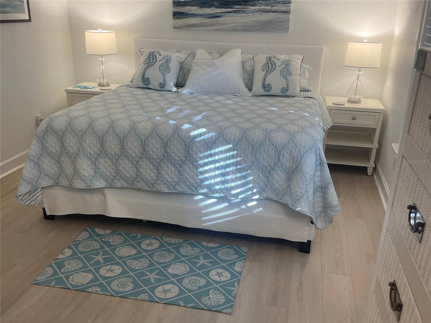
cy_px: 162
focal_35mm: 26
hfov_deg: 67.3
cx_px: 216
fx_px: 324
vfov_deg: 53.1
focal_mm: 4.2
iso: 100
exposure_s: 1/120
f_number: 1.6
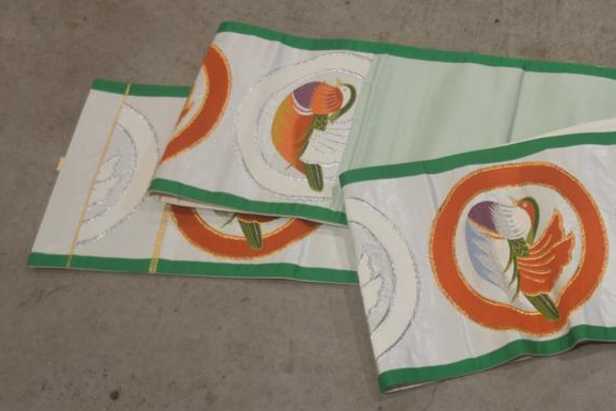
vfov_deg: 21.9
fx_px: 1061
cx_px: 505
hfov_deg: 31.4
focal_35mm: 62
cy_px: 180
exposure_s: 1/60
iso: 400
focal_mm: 22
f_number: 4
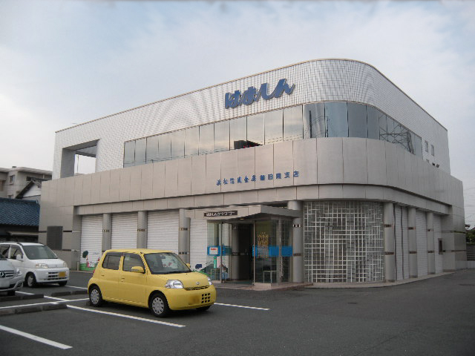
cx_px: 238
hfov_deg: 52.6
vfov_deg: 40.7
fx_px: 480
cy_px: 178
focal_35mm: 35
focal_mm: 5.9
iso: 64
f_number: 3.8
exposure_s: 1/272
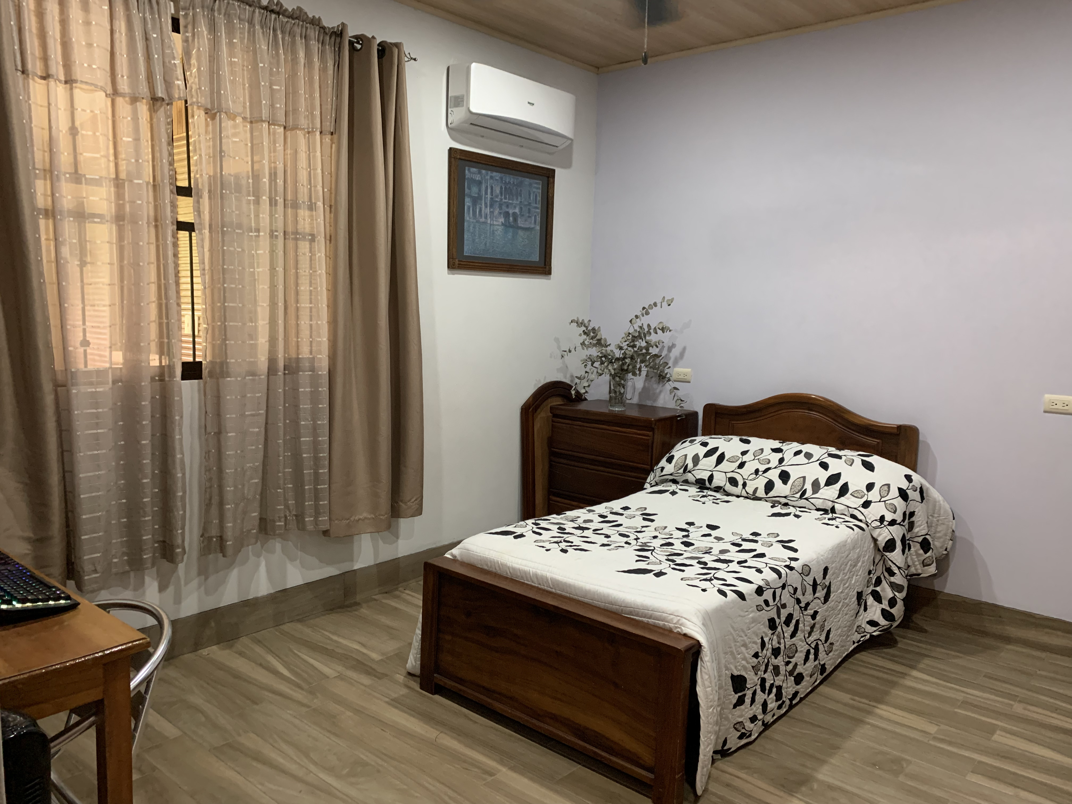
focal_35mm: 26
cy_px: 402
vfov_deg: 53.1
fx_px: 805
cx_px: 536
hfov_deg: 67.3
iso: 400
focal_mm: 4.25
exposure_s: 1/46
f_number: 1.8
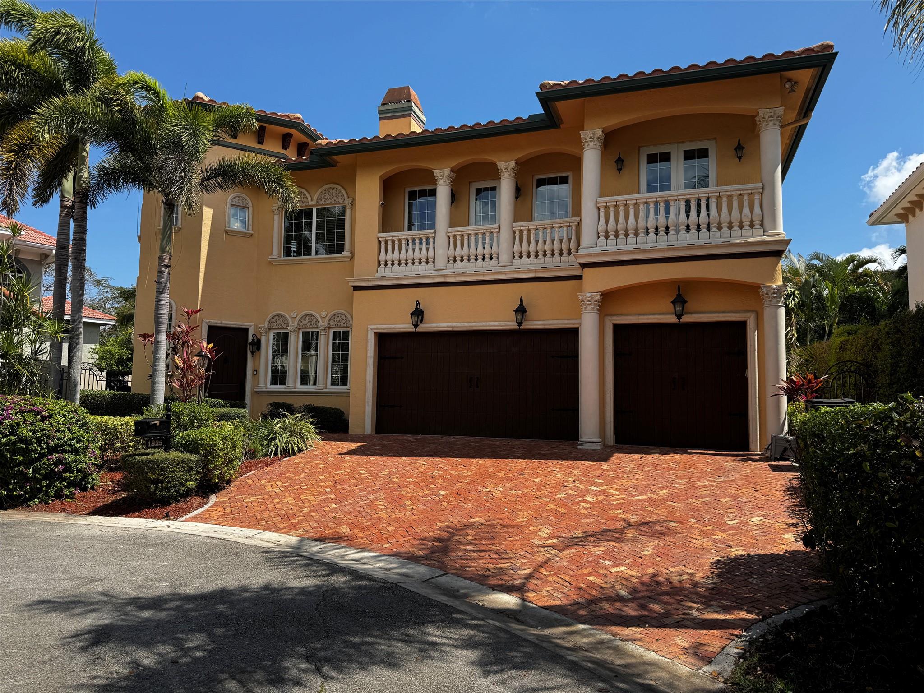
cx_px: 462
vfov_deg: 56.8
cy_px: 346
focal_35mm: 24
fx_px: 641
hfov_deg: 71.6
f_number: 1.78
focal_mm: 6.76
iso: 80
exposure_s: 1/3096
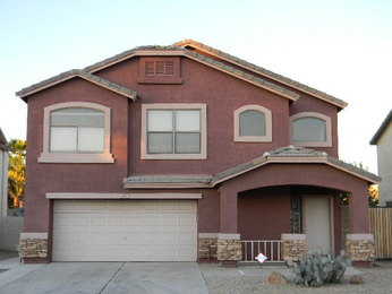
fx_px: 533
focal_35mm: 47
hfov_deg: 40.4
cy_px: 147
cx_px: 196
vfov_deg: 30.9
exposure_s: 1/84.7
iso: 112
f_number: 3.9
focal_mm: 8.6
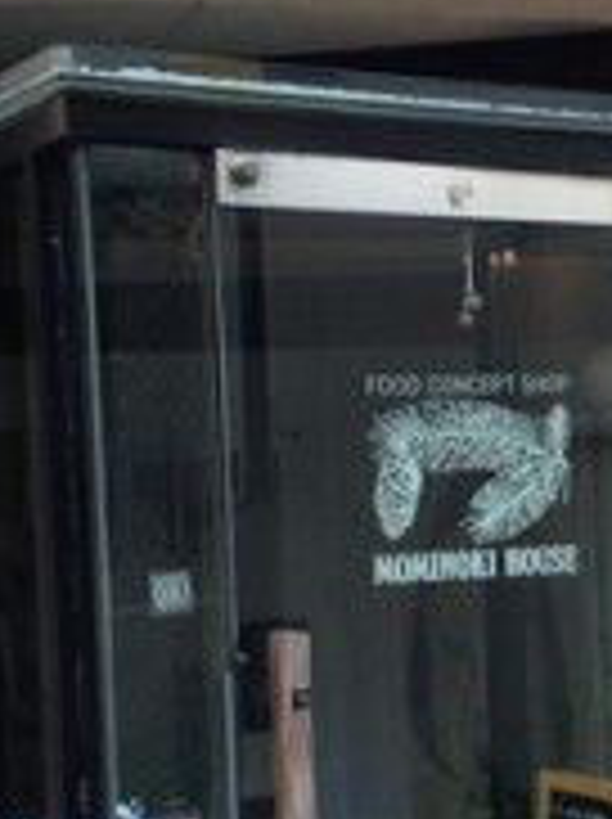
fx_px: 2292
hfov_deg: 15.1
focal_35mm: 97
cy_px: 626
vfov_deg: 20.1
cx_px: 526
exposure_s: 1/120
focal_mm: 4.12
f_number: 2.4
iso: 80
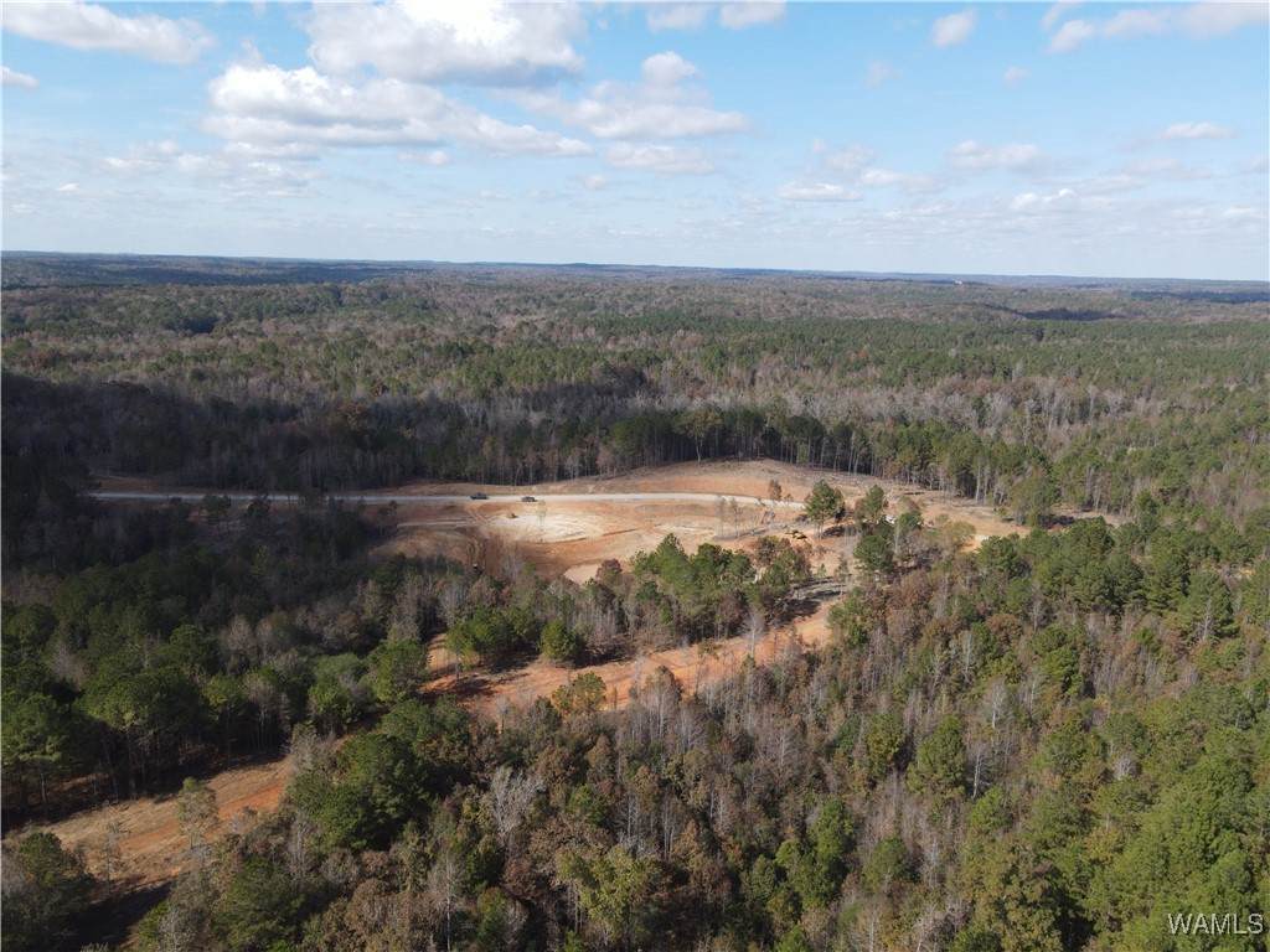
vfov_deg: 56.8
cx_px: 635
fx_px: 881
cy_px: 476
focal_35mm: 24
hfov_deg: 71.6
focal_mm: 4.5
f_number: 2.8
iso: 100
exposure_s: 1/500
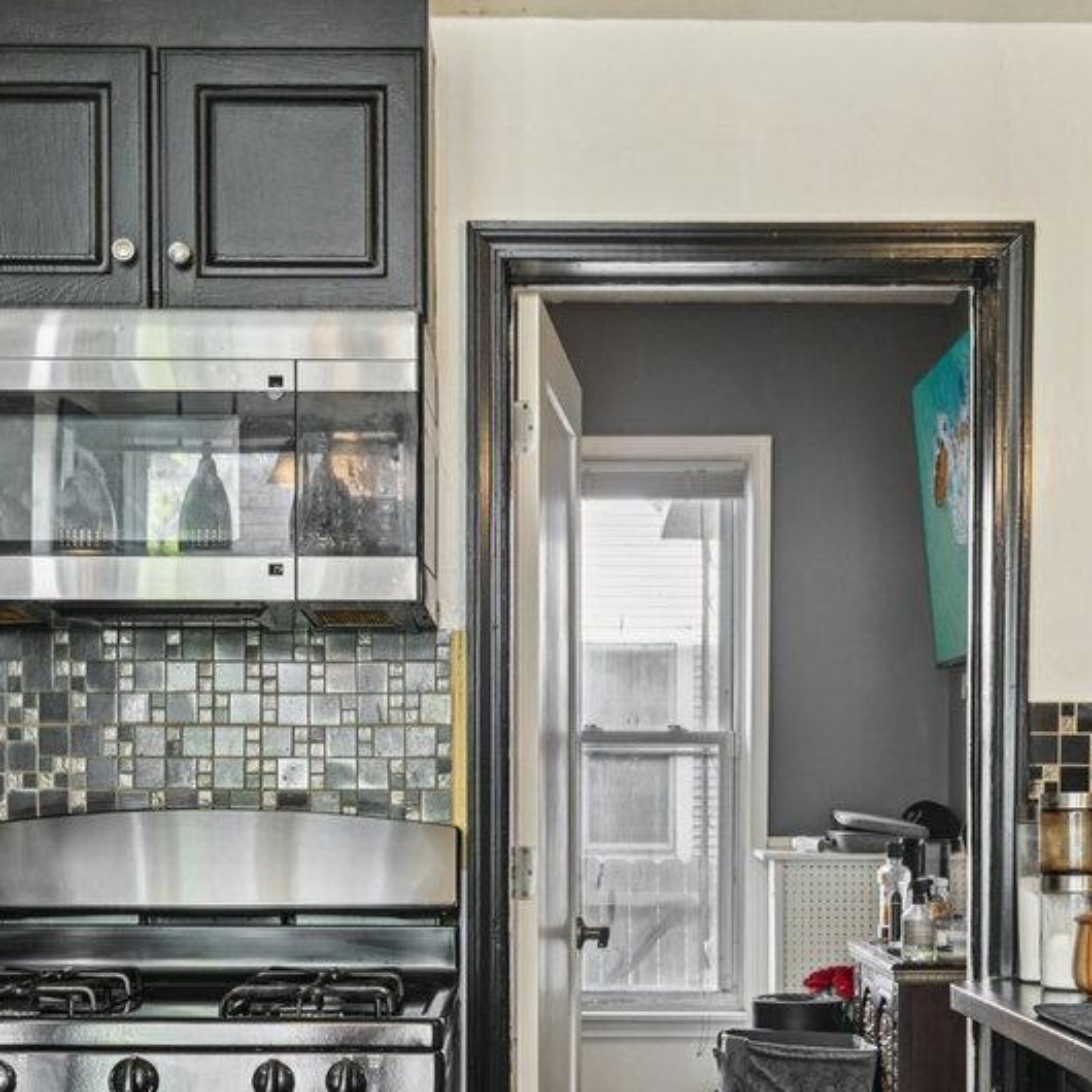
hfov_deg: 32.8
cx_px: 556
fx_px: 1856
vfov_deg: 32.2
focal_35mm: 52
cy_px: 804
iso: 800
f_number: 8
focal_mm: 20
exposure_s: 1/30
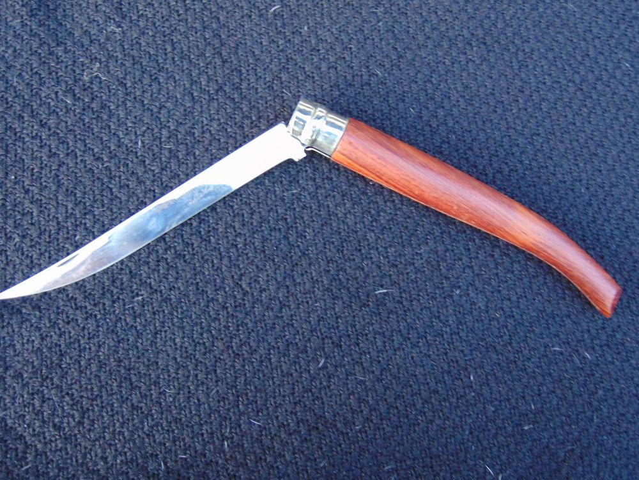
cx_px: 320
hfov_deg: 52.6
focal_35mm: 35
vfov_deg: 40.7
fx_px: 646
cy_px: 240
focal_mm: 6.3
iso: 400
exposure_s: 1/13
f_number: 3.2
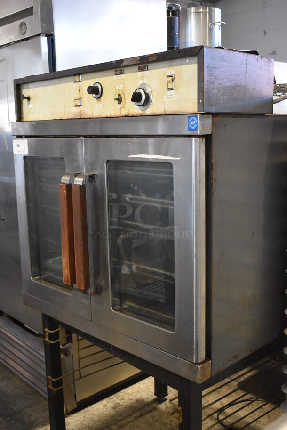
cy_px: 215
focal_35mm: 40
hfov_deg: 33.1
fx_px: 484
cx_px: 144
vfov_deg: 47.9
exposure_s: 1/125
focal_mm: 27
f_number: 4
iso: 3600
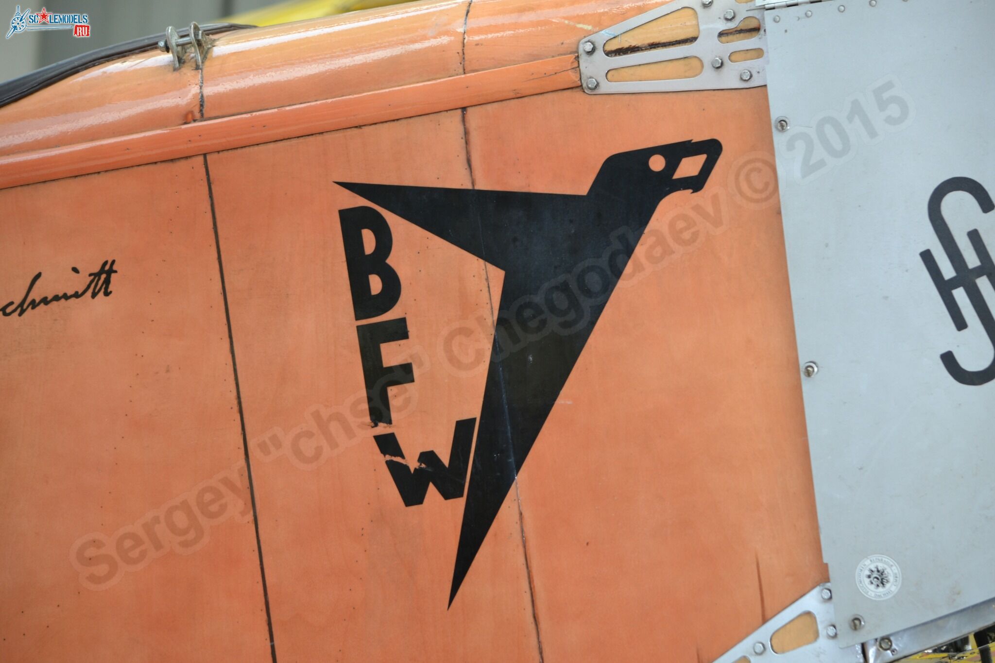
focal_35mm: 147
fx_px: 4062
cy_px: 332
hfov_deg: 14.0
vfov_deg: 9.3
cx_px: 498
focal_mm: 98
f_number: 4.5
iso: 400
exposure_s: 1/60
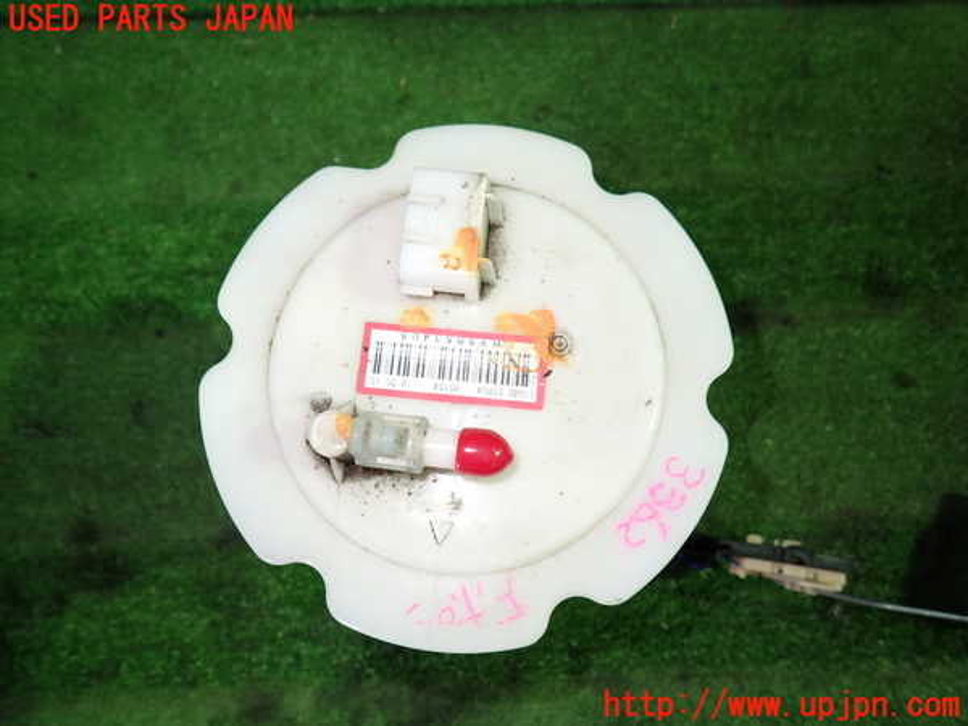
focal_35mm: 25
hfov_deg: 69.4
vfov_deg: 54.9
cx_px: 484
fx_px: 699
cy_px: 363
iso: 200
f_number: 2
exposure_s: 1/30
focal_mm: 4.5
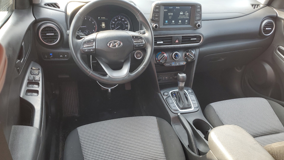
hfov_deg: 66.1
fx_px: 218
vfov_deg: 39.8
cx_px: 143
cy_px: 104
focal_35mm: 29
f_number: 1.5
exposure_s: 1/125
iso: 50
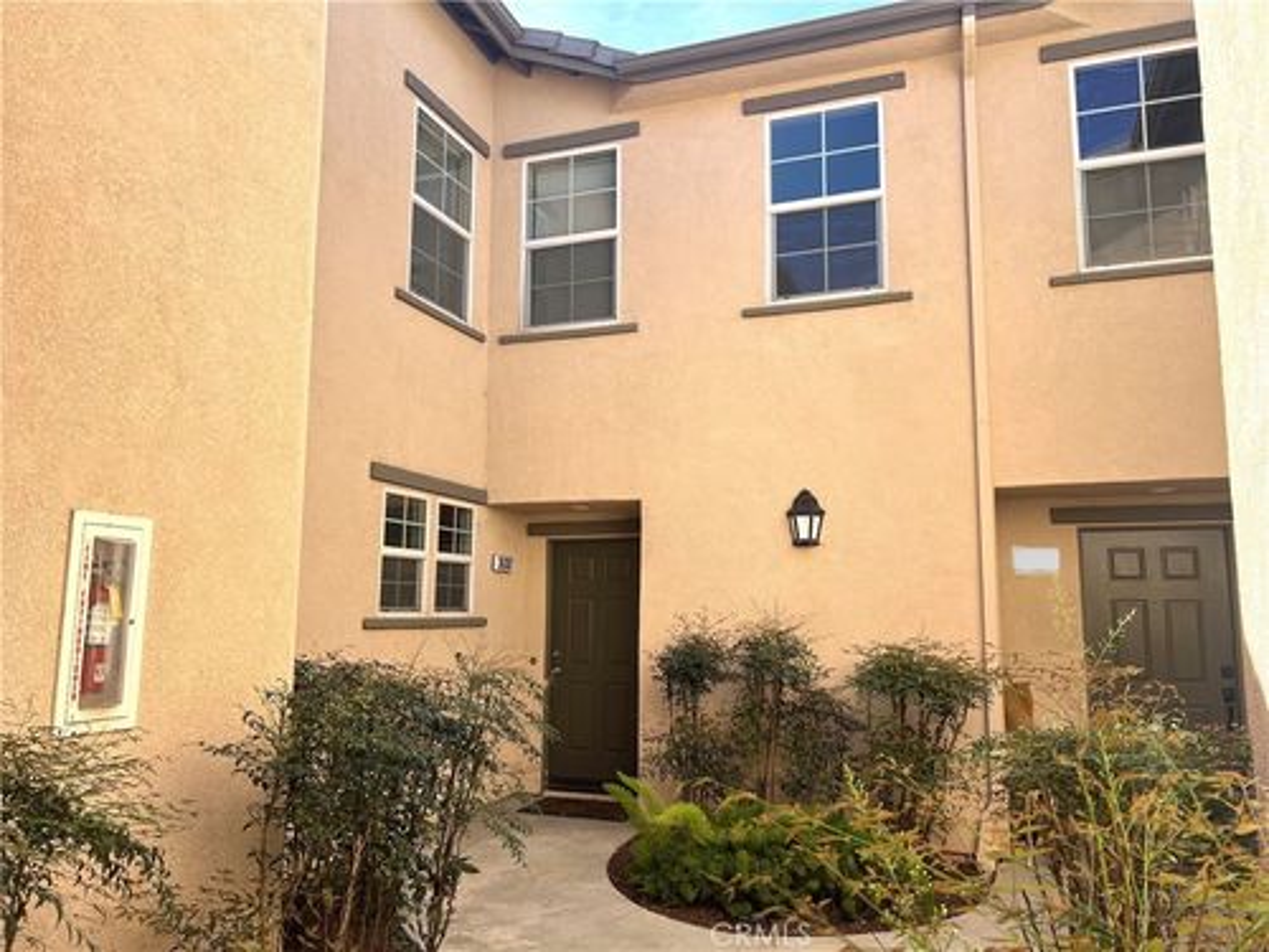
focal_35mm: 26
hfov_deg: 67.3
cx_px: 634
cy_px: 476
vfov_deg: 53.1
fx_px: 953
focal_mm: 5.7
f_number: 1.5
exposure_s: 1/949
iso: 50
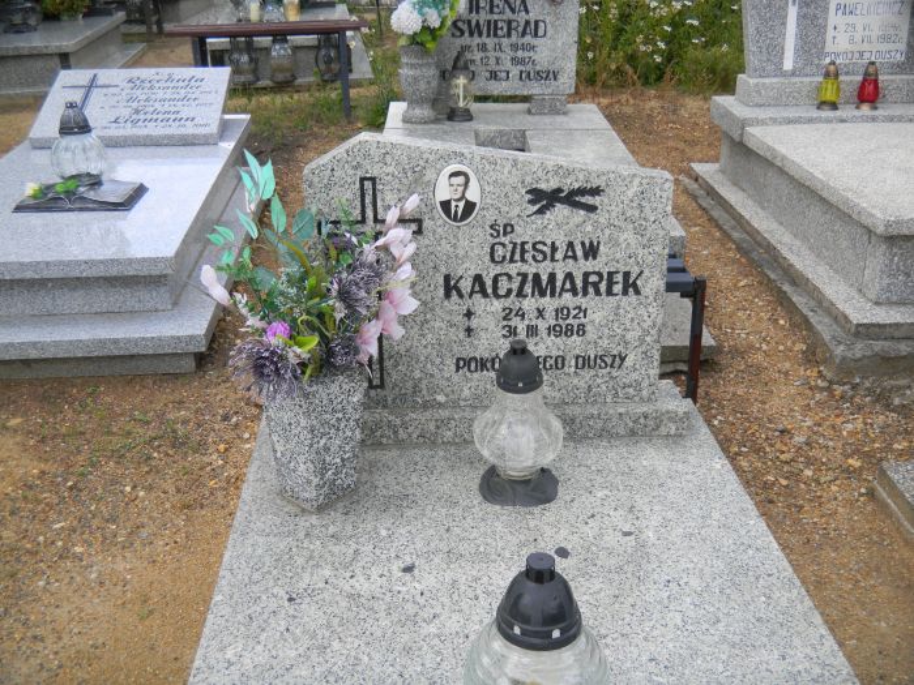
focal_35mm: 38
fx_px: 1003
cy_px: 342
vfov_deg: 37.7
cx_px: 457
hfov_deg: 49.0
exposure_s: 1/237
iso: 80
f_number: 4
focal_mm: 6.9
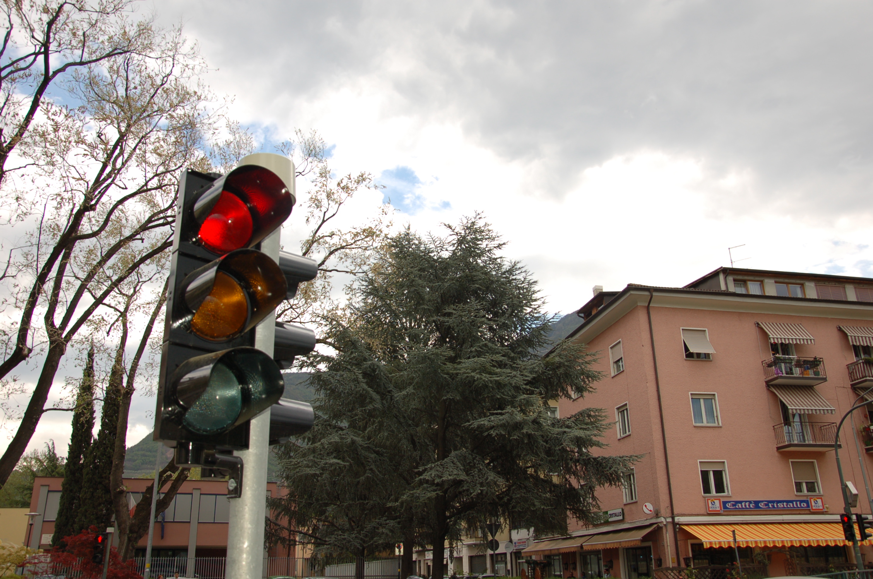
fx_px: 763
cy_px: 290
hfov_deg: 59.6
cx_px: 436
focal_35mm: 32
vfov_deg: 41.6
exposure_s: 1/500
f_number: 5
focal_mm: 21
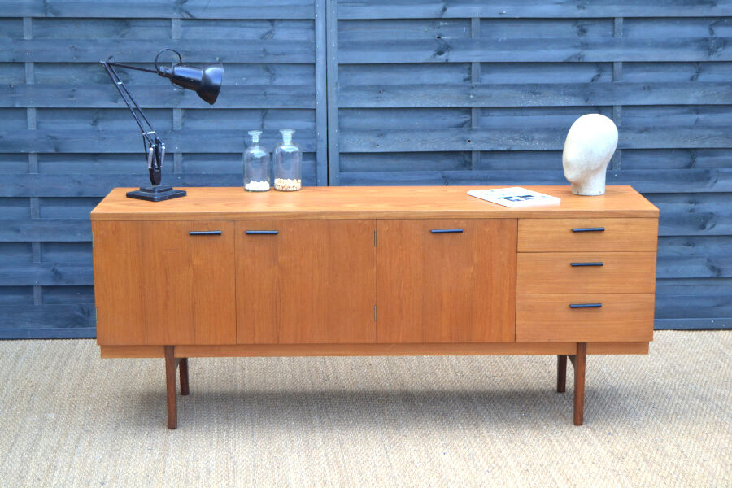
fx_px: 1281
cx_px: 366
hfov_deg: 31.9
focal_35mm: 63
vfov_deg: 21.6
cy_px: 244
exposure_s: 1/100
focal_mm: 42
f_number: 5
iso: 400
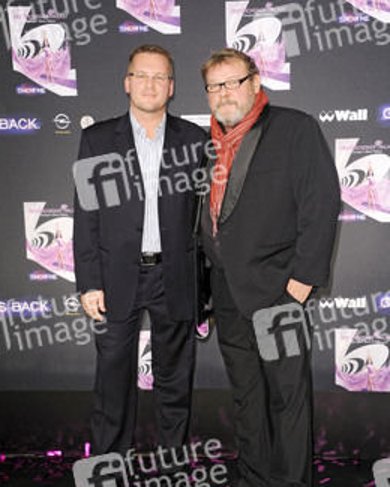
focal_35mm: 60
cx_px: 194
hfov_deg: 25.4
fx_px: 866
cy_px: 250
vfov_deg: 31.4
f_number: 5.6
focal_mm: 52
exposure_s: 1/160
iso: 800
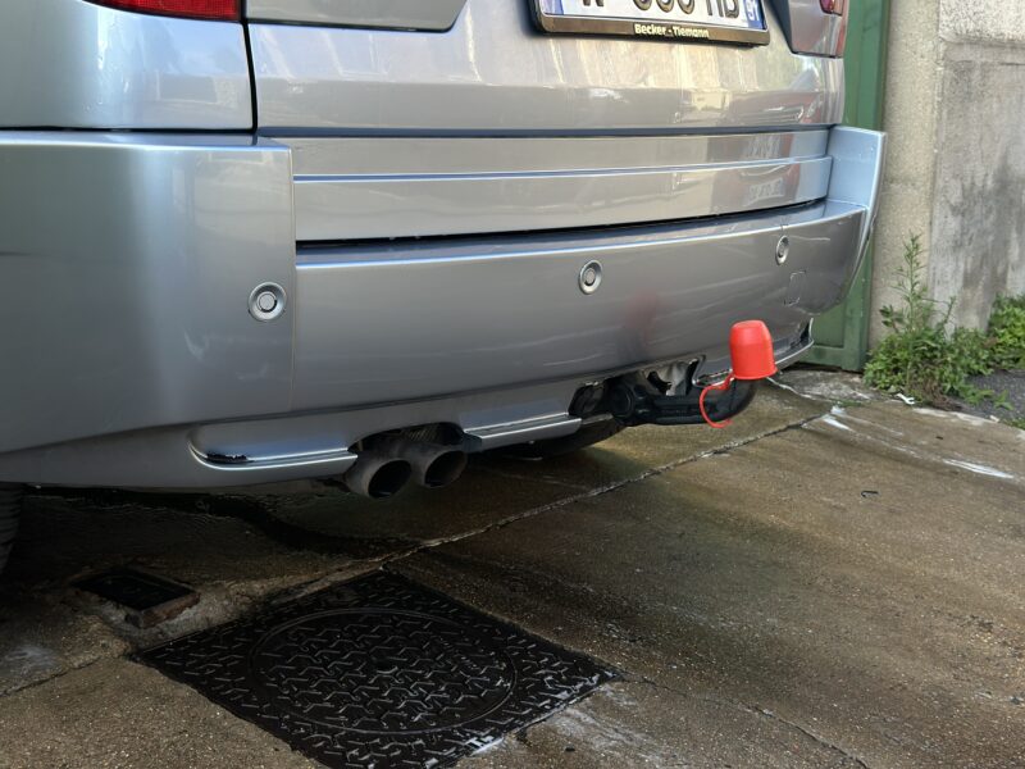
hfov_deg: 39.7
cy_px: 384
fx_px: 1421
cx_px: 512
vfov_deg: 30.3
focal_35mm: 48
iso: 64
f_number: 1.78
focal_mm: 6.86
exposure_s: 1/608
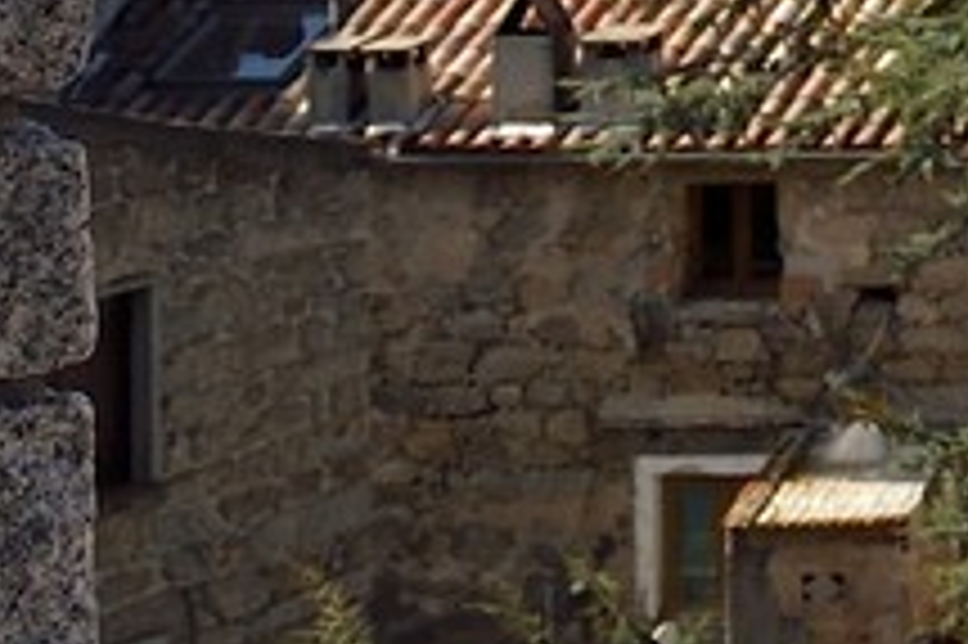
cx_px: 3552
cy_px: -802
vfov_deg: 7.3
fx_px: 4809
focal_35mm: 179
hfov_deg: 8.2
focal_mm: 24
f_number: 5.6
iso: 200
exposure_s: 1/1600
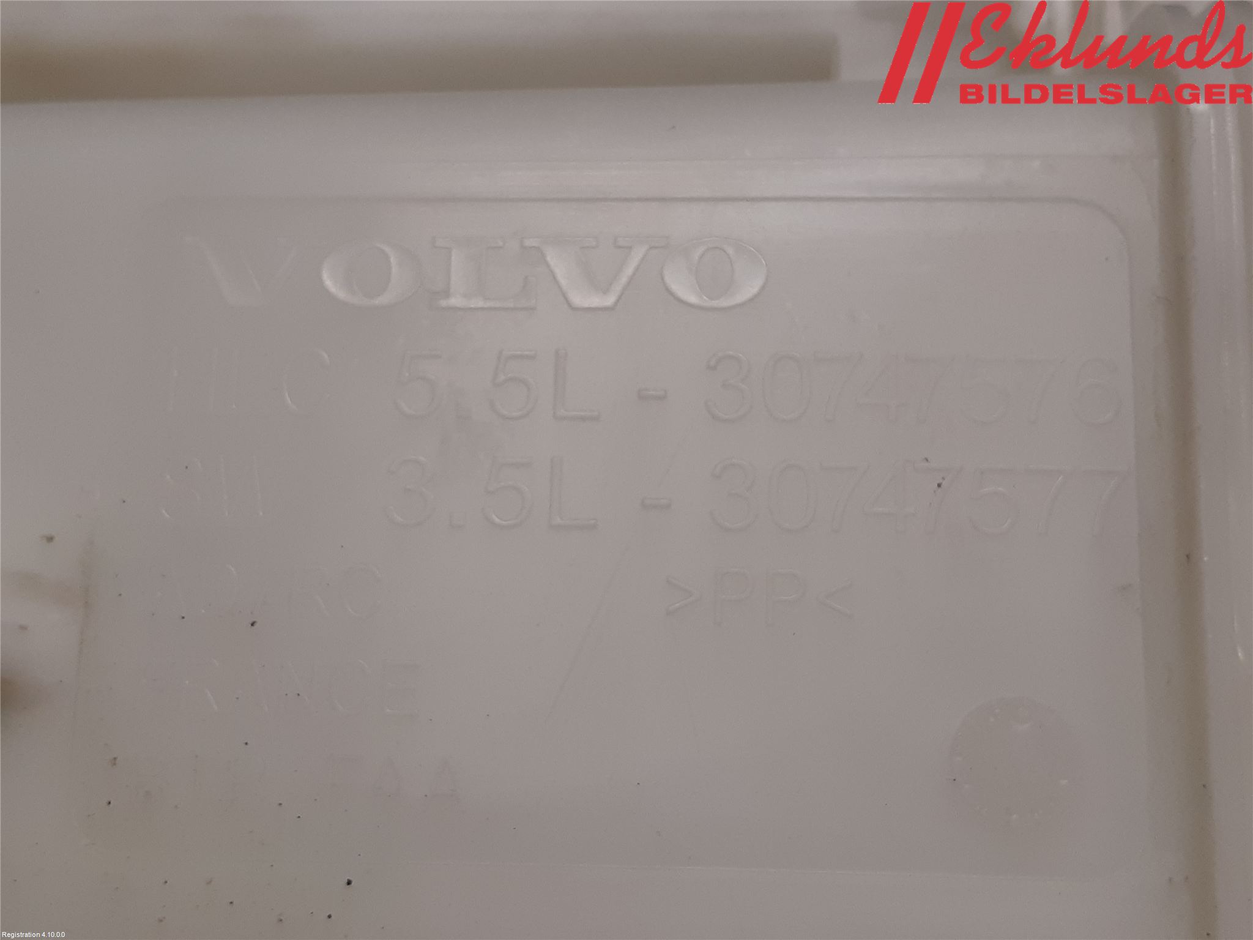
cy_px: 470
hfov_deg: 67.3
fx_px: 941
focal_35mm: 26
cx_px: 626
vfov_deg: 53.1
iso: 80
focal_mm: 3.93
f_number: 1.7
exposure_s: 1/100
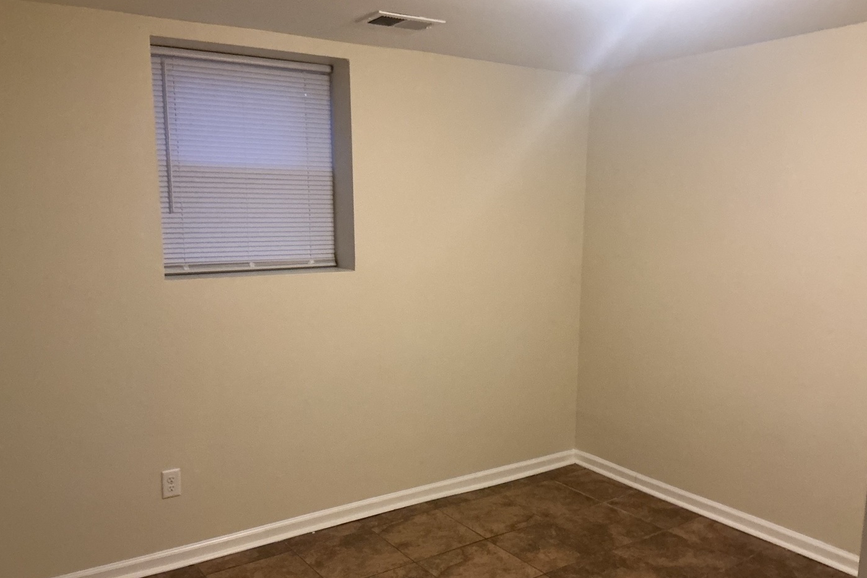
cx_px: 431
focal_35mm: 31
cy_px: 327
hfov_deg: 60.3
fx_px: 747
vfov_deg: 42.2
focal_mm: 3
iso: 250
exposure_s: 1/60
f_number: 1.8
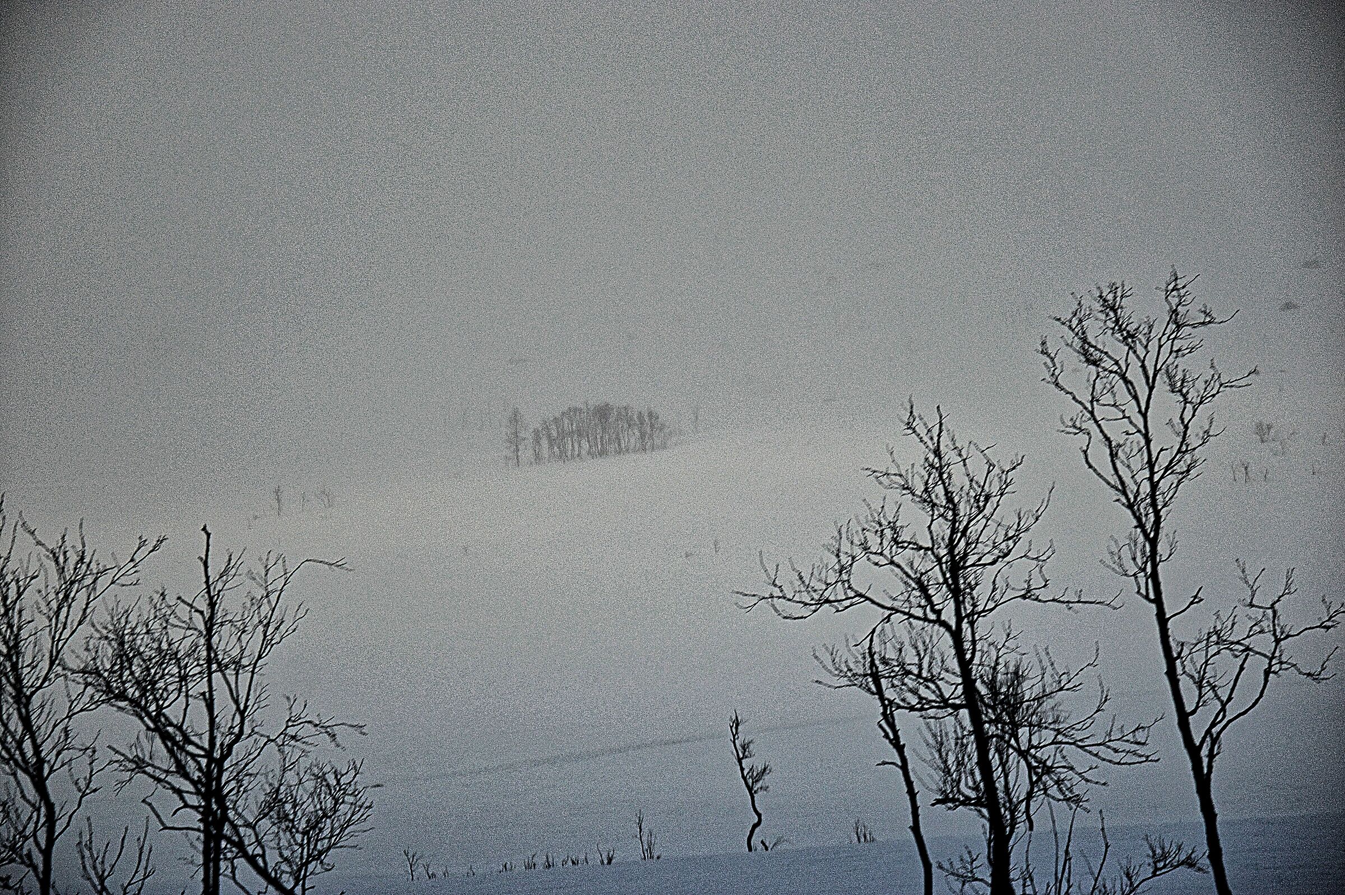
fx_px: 3920
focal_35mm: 105
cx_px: 672
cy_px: 448
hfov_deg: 19.5
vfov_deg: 13.0
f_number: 4
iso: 400
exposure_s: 1/800
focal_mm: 70
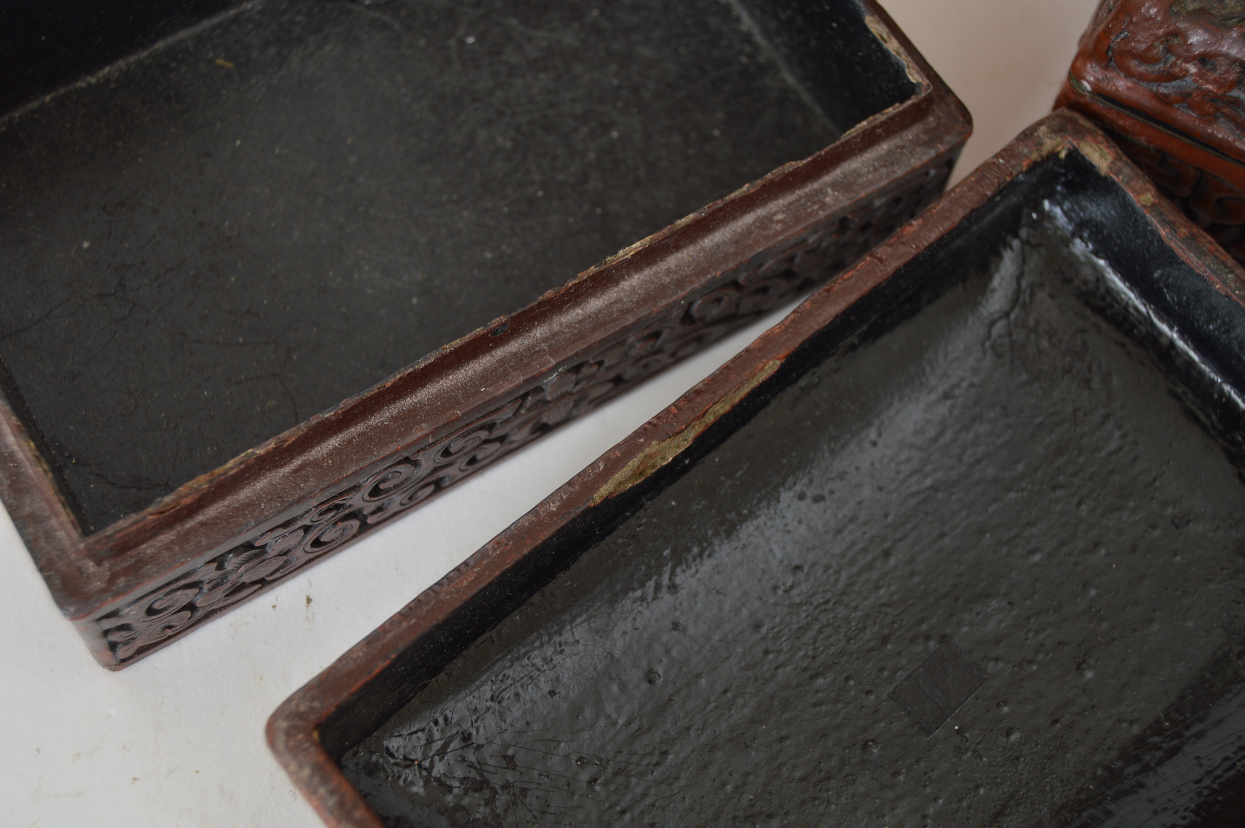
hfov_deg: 37.9
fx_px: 1814
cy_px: 414
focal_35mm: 52
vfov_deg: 25.7
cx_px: 622
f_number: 5
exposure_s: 1/125
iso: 200
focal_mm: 35
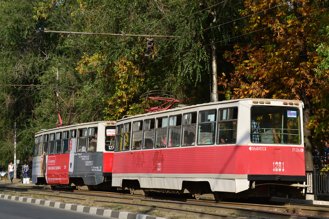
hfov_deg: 26.0
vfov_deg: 17.5
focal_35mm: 78
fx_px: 713
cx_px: 164
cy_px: 110
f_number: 8
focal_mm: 52
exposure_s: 1/1000
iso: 400
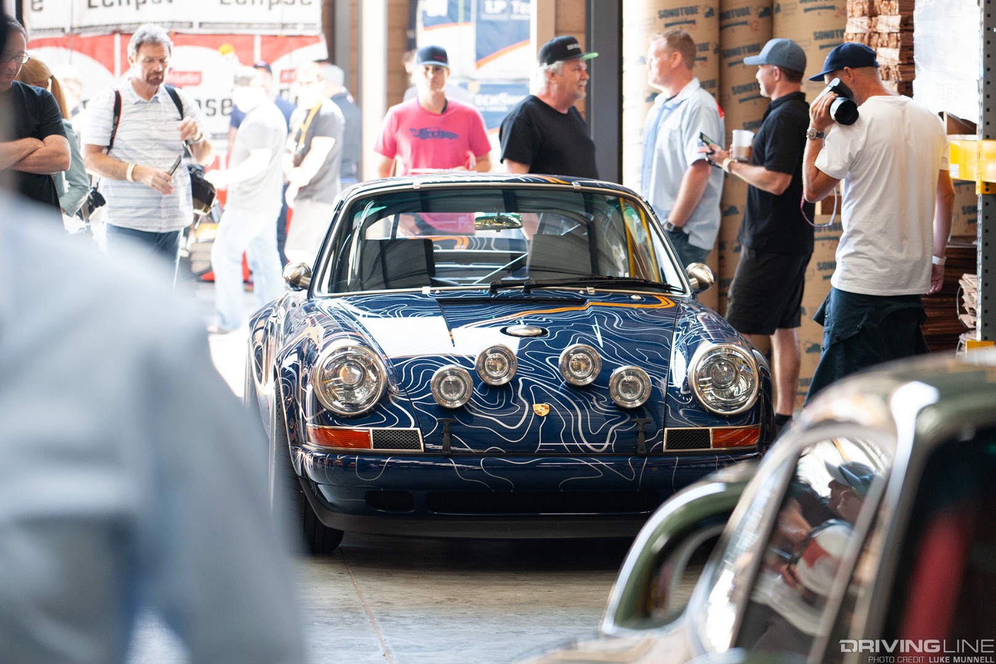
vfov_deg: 10.5
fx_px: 3596
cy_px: 332
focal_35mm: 130
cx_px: 498
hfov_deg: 15.8
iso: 1600
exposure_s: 1/80
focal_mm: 130
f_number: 4
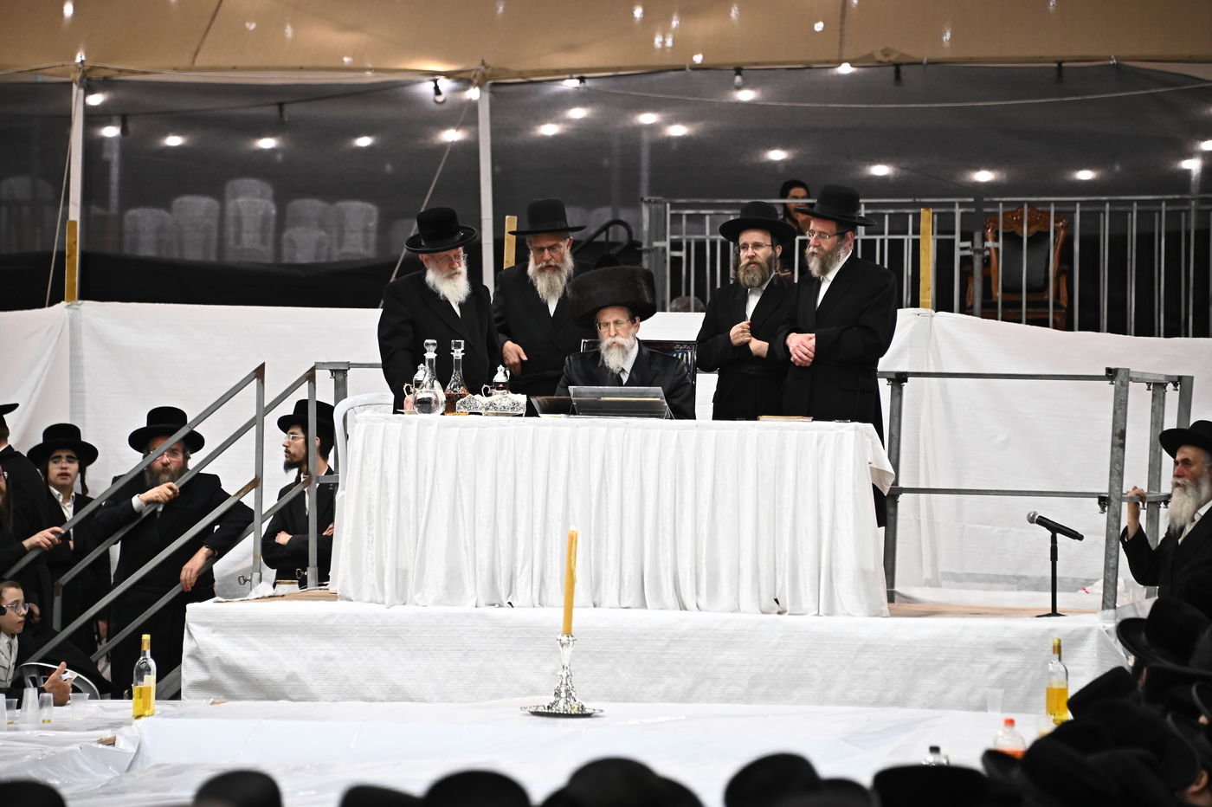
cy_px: 404
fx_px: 6393
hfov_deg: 10.8
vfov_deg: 7.2
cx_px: 606
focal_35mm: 190
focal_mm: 190
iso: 3200
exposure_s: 1/250
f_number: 5.6
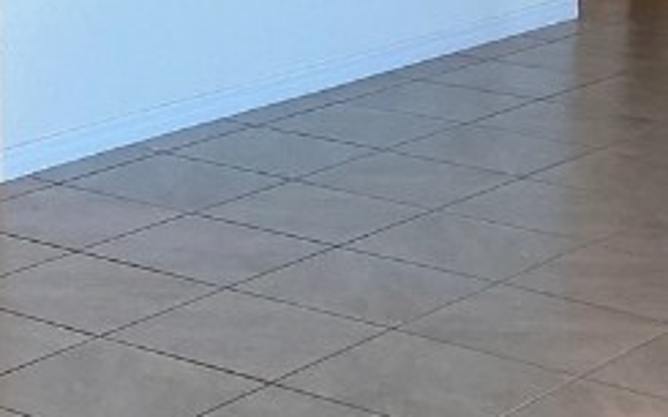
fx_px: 2257
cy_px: -98
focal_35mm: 124
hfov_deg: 16.8
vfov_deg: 10.4
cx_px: 172
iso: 50
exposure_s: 1/60
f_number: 1.8
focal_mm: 3
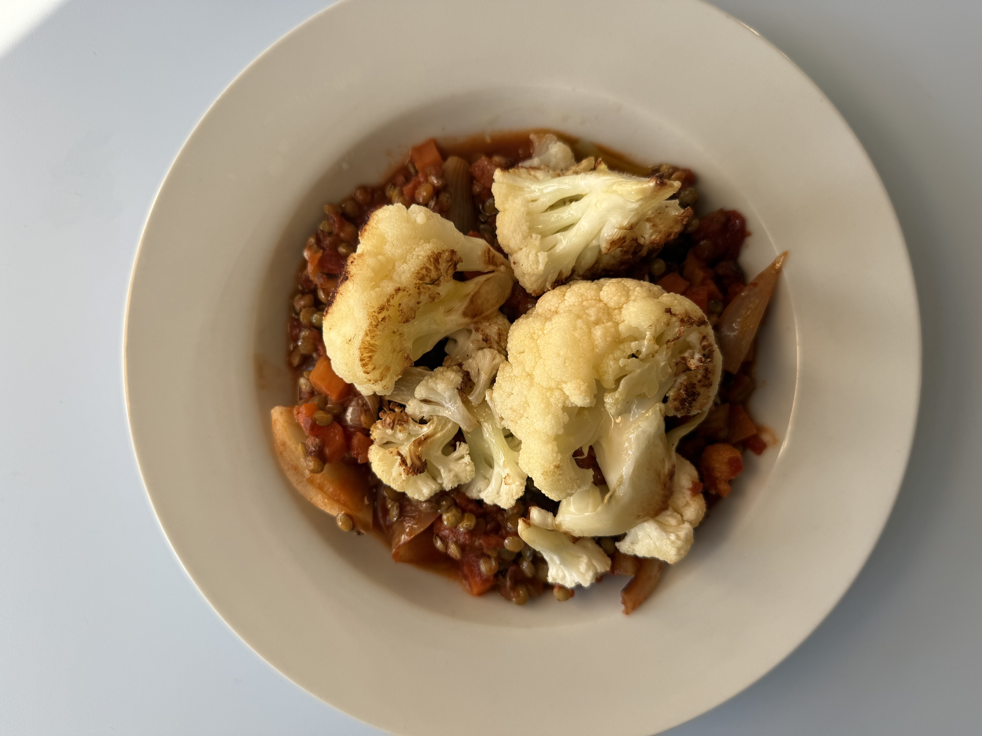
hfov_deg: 71.6
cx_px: 491
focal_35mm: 24
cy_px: 368
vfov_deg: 56.8
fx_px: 681
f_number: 1.78
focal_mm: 6.76
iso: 80
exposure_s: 1/470
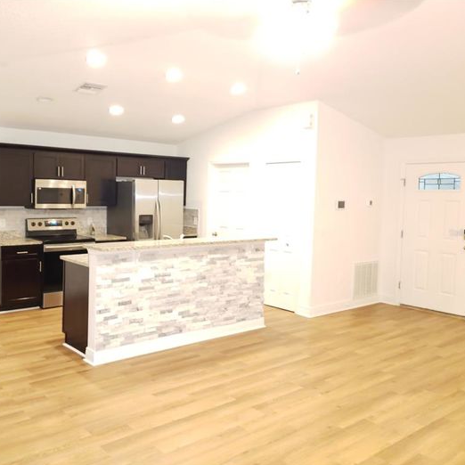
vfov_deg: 52.5
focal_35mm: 31
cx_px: 172
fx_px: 471
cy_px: 232
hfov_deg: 51.9
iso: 200
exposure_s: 1/10
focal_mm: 4.3
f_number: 1.5
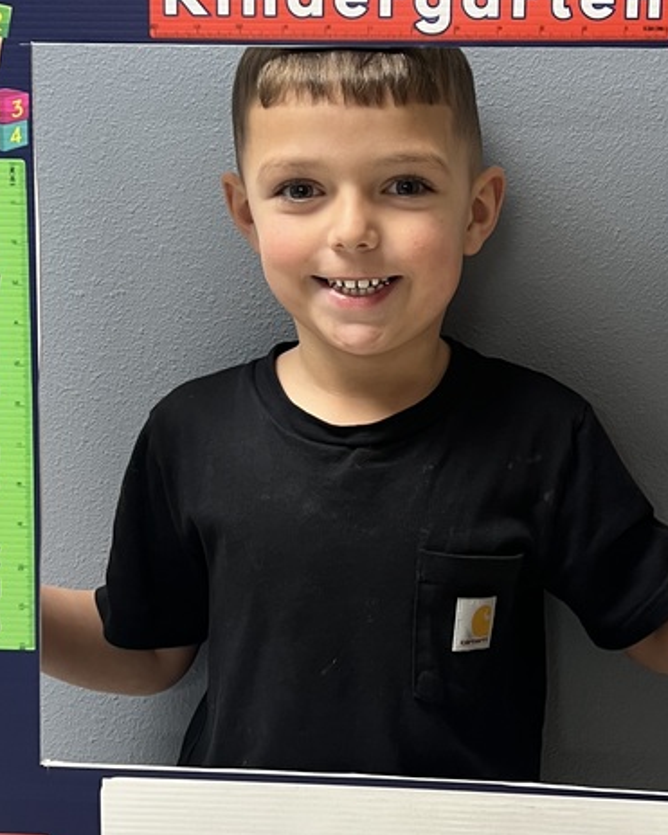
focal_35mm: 56
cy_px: 398
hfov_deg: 27.0
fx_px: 1384
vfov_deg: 33.6
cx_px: 414
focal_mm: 5.7
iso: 125
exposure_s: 1/60
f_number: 1.5
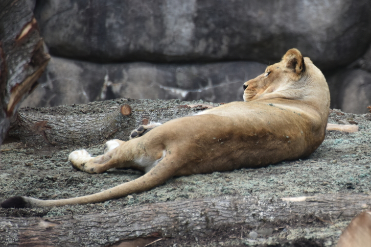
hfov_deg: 3.9
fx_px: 5451
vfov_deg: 2.6
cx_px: 304
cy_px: 120
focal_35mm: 529
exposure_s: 1/640
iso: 560
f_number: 5.6
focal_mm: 300
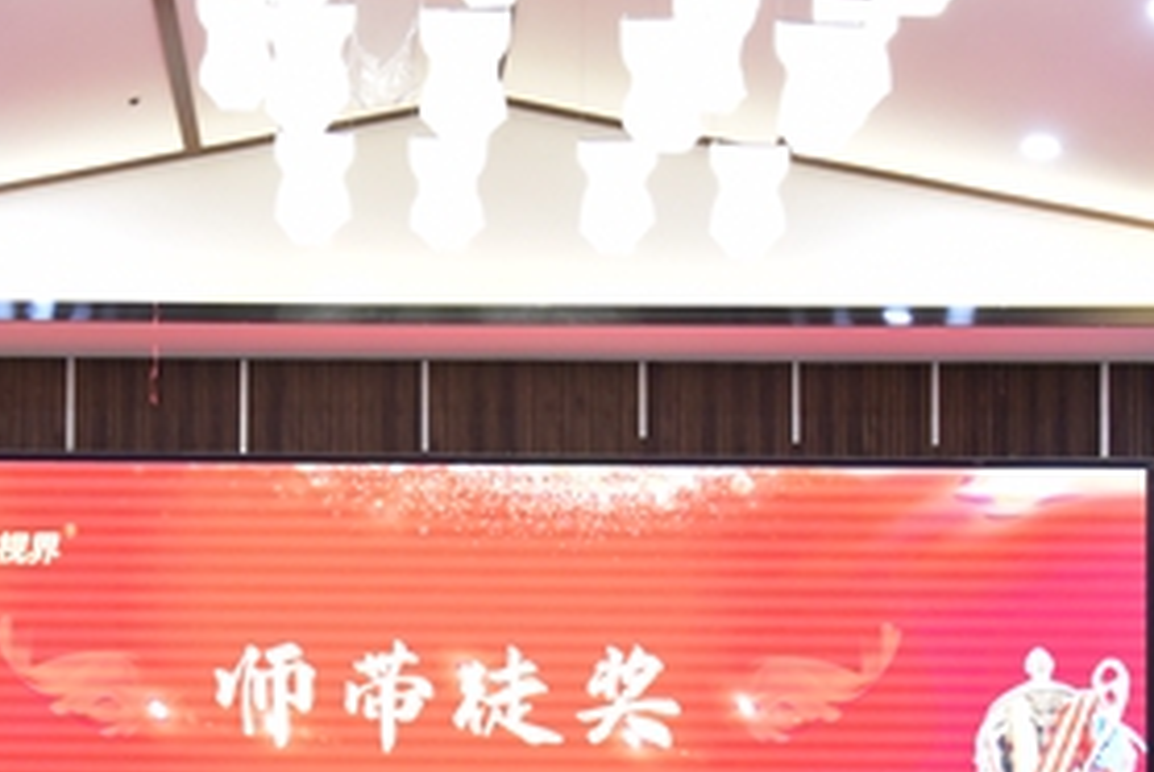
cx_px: 324
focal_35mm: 69
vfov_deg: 19.1
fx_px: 2214
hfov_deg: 28.9
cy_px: 809
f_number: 5.6
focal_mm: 32
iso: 6400
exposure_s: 1/200
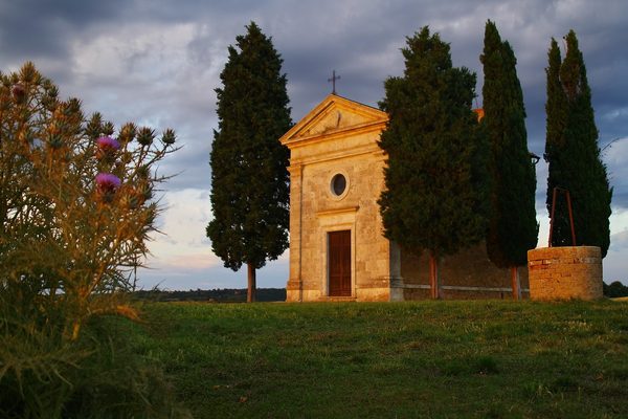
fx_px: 750
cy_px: 210
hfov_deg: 45.4
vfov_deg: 31.2
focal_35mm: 43
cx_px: 314
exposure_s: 1/250
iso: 400
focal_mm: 29
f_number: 3.5
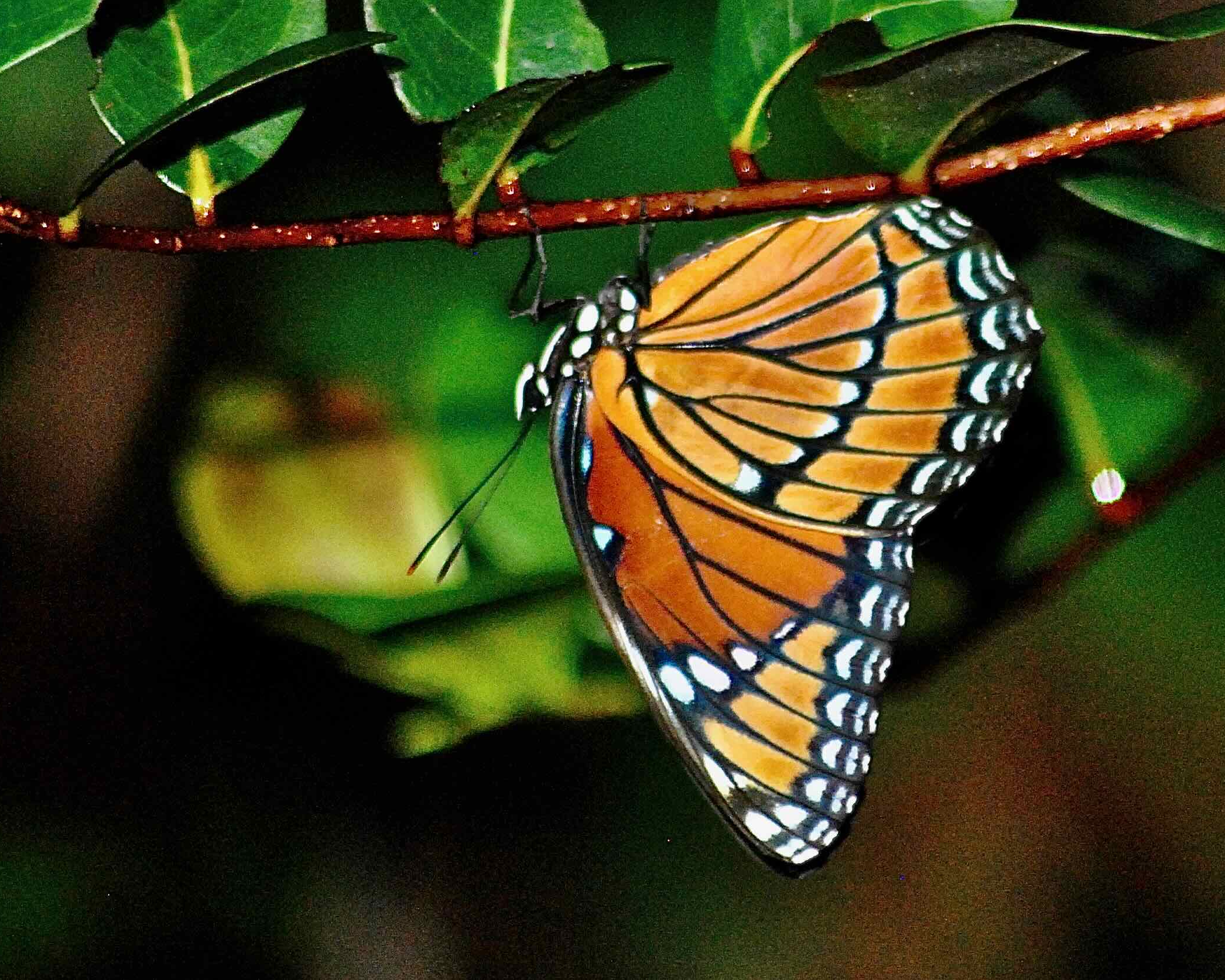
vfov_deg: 3.1
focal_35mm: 506
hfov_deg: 3.8
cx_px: 641
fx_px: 18347
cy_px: 490
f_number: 5.6
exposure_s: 1/2000
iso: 1600
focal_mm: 300
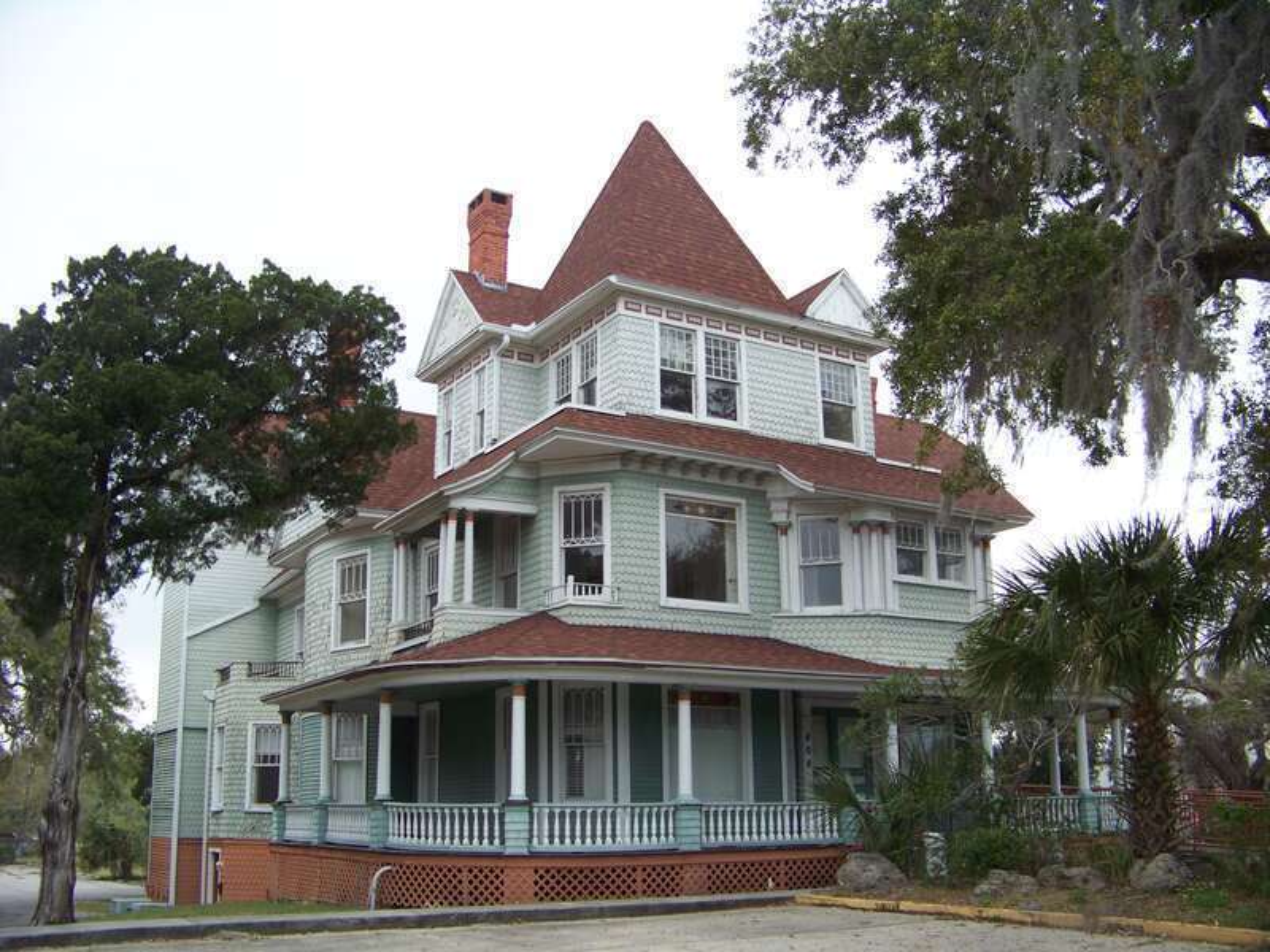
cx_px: 635
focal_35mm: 36
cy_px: 476
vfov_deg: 39.7
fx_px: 1321
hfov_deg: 51.4
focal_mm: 5.85
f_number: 2.8
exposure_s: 1/320
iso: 69
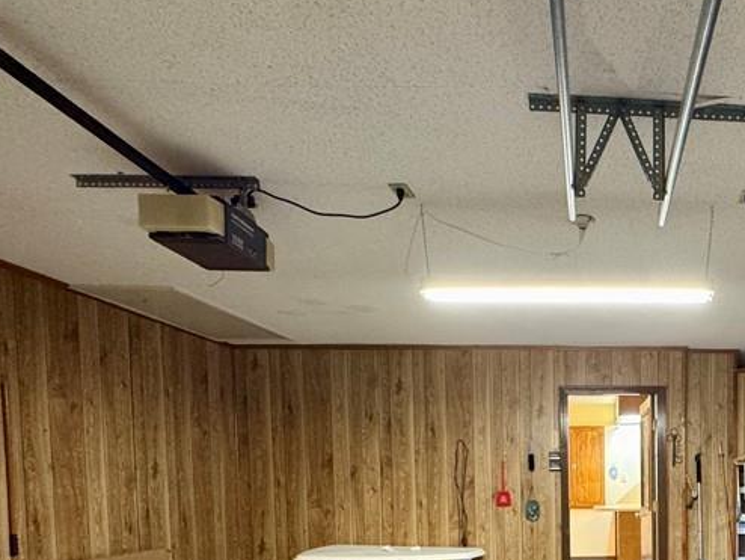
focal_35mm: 29
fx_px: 624
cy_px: 510
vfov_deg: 43.8
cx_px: 627
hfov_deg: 55.8
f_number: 2.2
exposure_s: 1/60
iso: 500
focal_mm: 2.22
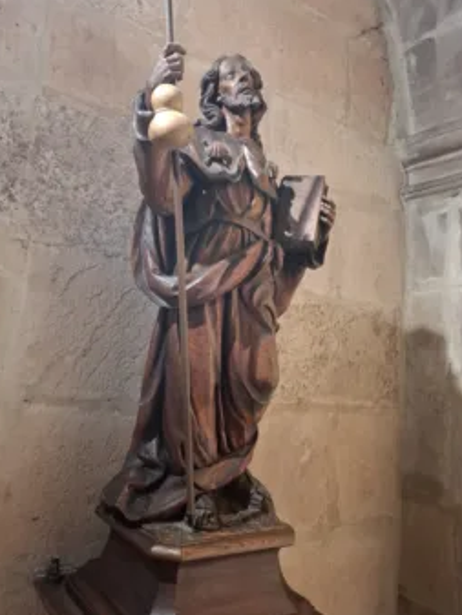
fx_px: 480
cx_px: 196
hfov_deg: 51.2
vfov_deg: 65.2
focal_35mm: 27
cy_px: 288
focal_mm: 5.54
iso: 1250
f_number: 1.8
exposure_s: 1/11
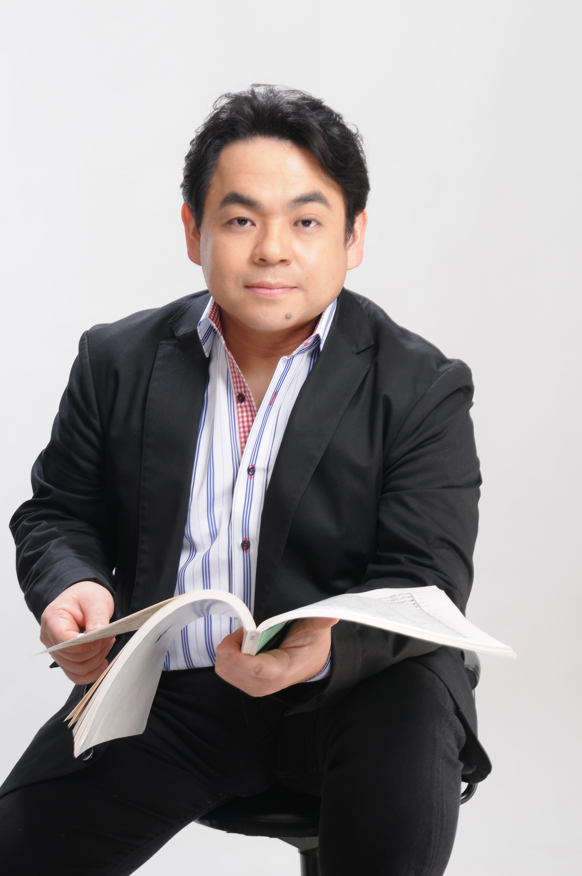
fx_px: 2115
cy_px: 438
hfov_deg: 15.7
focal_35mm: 87
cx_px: 291
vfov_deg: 23.4
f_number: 13
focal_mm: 58
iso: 200
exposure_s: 1/60
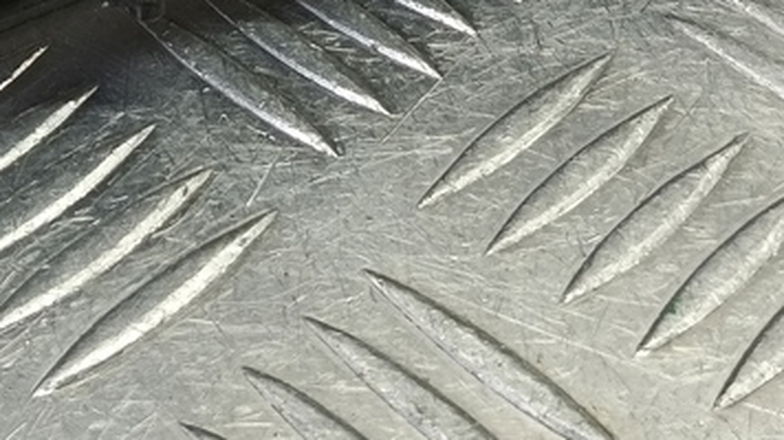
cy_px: -372
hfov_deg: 28.5
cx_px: 112
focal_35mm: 72
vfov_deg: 14.5
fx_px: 1496
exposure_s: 1/50
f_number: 1.6
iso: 145
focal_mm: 4.11
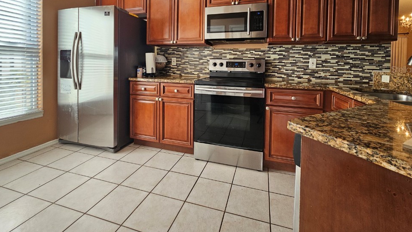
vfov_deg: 67.6
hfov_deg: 103.0
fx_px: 164
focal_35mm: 15
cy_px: 69
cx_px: 213
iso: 64
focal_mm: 2.2
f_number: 2.2
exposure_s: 1/60
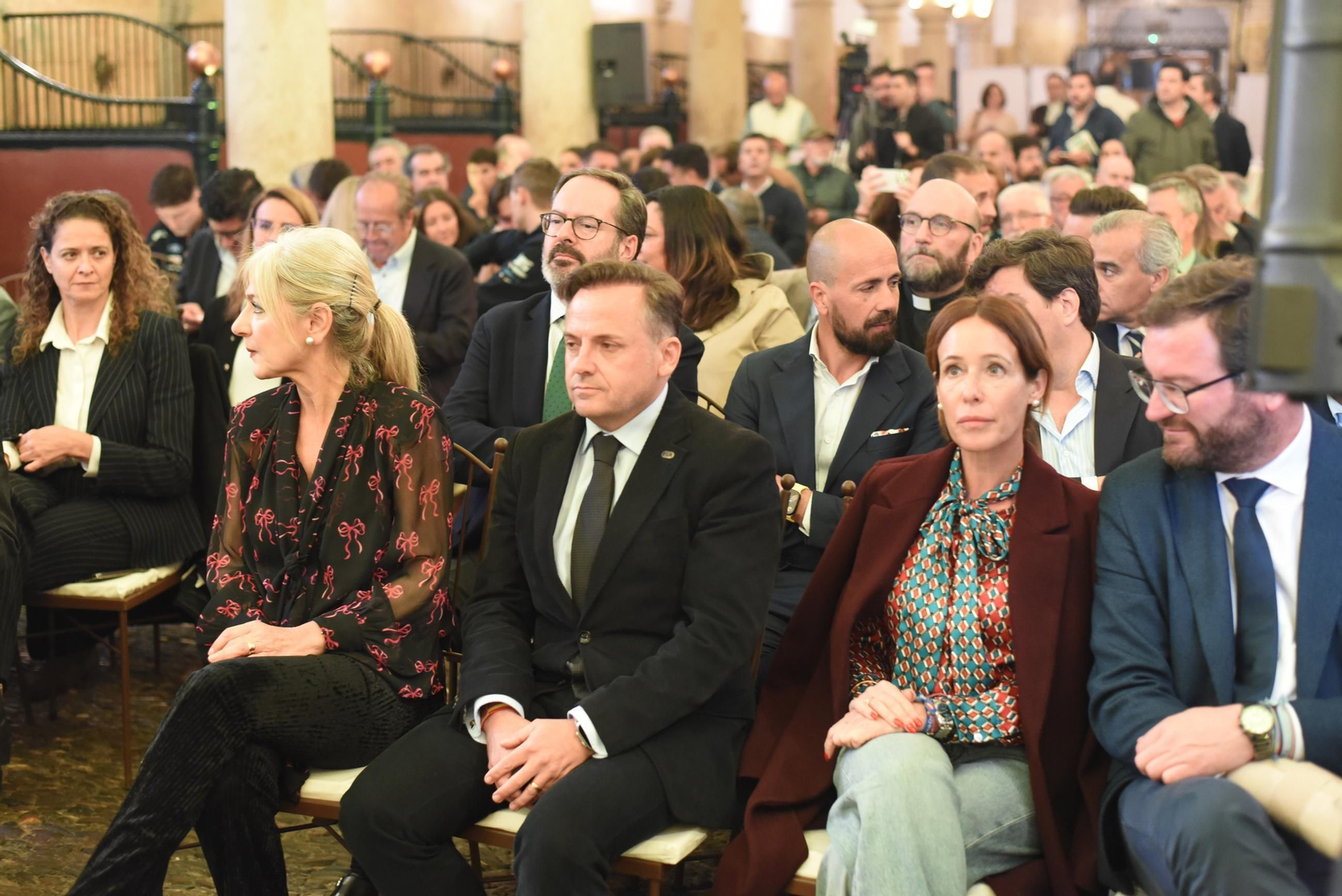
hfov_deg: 39.6
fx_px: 1864
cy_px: 448
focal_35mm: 50
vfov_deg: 27.0
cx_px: 671
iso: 3200
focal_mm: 50
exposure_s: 1/80
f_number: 2.5
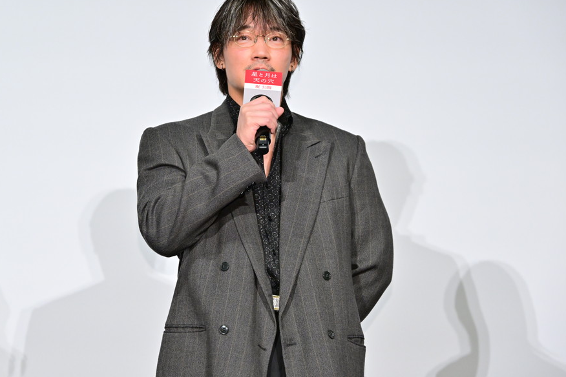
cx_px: 253
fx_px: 1776
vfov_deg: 12.1
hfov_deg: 18.1
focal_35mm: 113
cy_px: 190
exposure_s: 1/200
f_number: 6.3
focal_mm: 99
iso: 3200
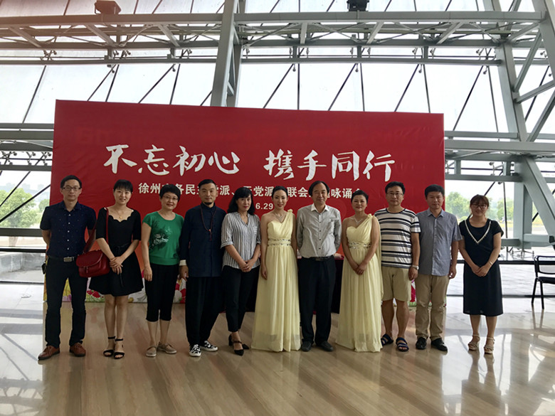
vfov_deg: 49.7
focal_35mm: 28
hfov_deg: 63.4
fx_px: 449
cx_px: 278
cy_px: 208
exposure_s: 1/213
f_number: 1.8
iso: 20
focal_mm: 3.99
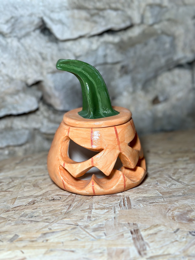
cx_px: 98
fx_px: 361
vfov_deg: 39.7
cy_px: 130
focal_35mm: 48
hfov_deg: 30.3
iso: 125
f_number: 1.78
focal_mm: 6.86
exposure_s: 1/95
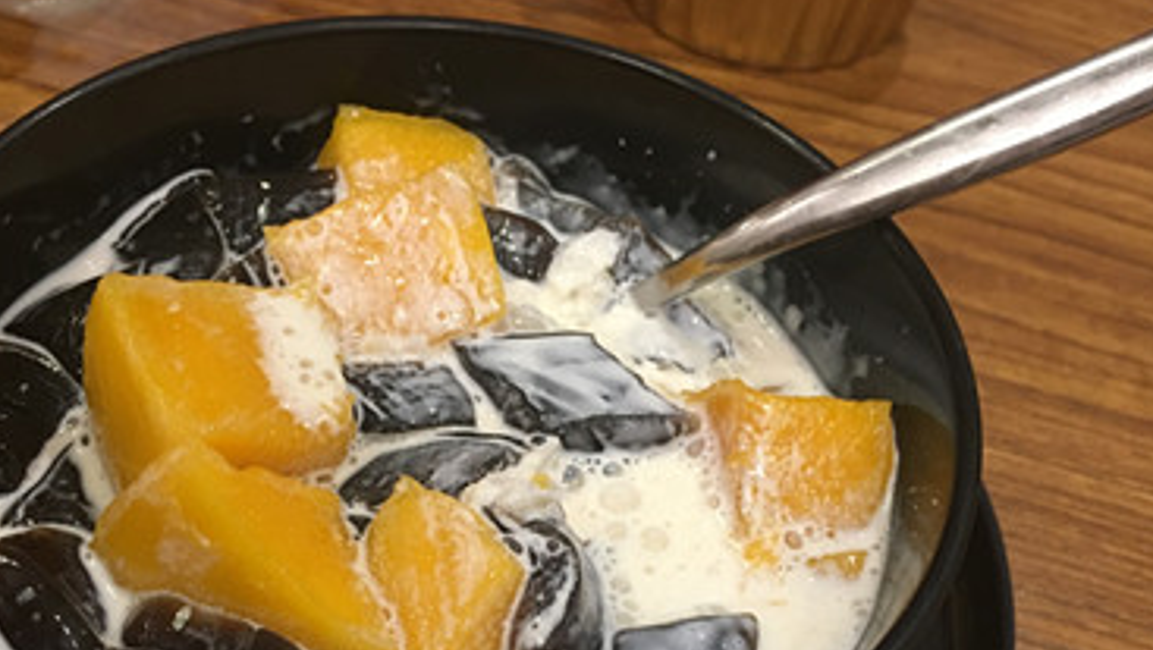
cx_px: 572
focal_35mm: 43
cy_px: 542
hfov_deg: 47.3
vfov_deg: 27.1
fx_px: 1315
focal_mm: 4.15
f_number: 2.2
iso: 200
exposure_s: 1/33
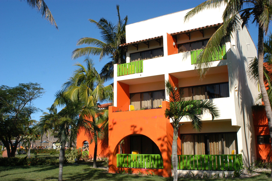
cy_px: 90
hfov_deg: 53.2
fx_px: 272
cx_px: 136
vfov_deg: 36.8
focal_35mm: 36
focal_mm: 24
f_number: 13
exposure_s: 1/200
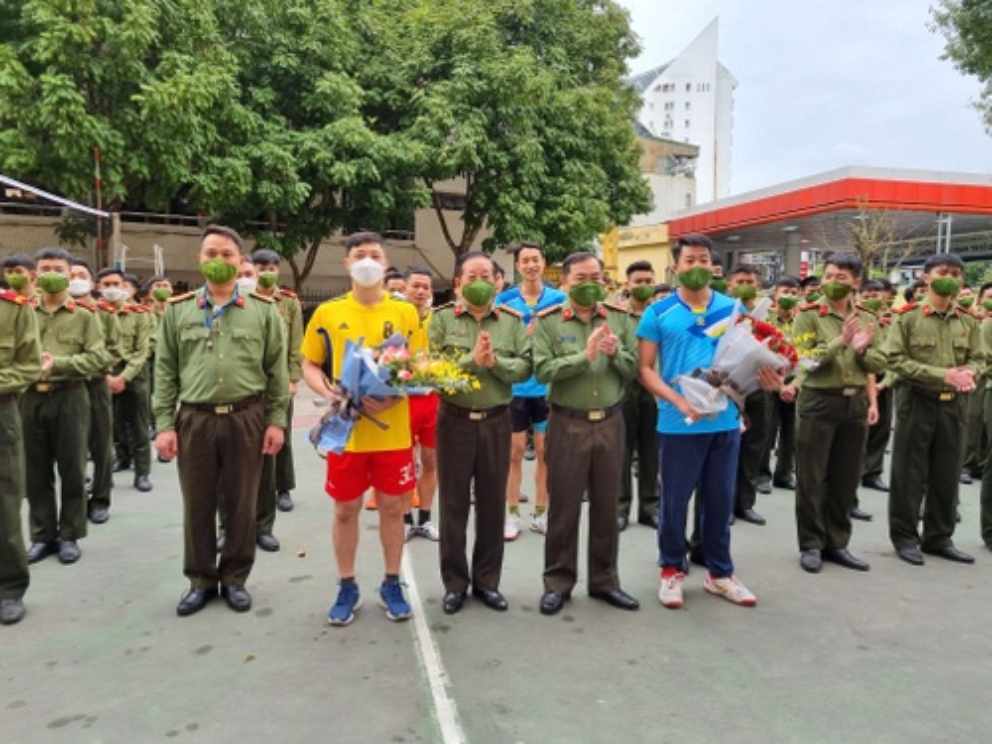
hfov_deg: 67.3
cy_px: 372
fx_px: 745
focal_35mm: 26
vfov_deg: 53.1
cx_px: 496
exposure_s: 1/496
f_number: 1.8
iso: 50
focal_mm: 5.4
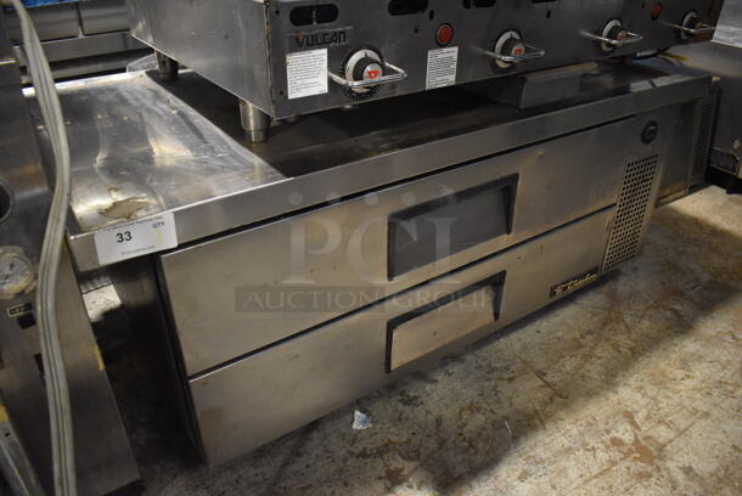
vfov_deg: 48.0
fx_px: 557
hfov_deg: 67.3
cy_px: 248
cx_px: 371
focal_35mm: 27
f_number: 3.5
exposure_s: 1/125
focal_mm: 18
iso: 5000
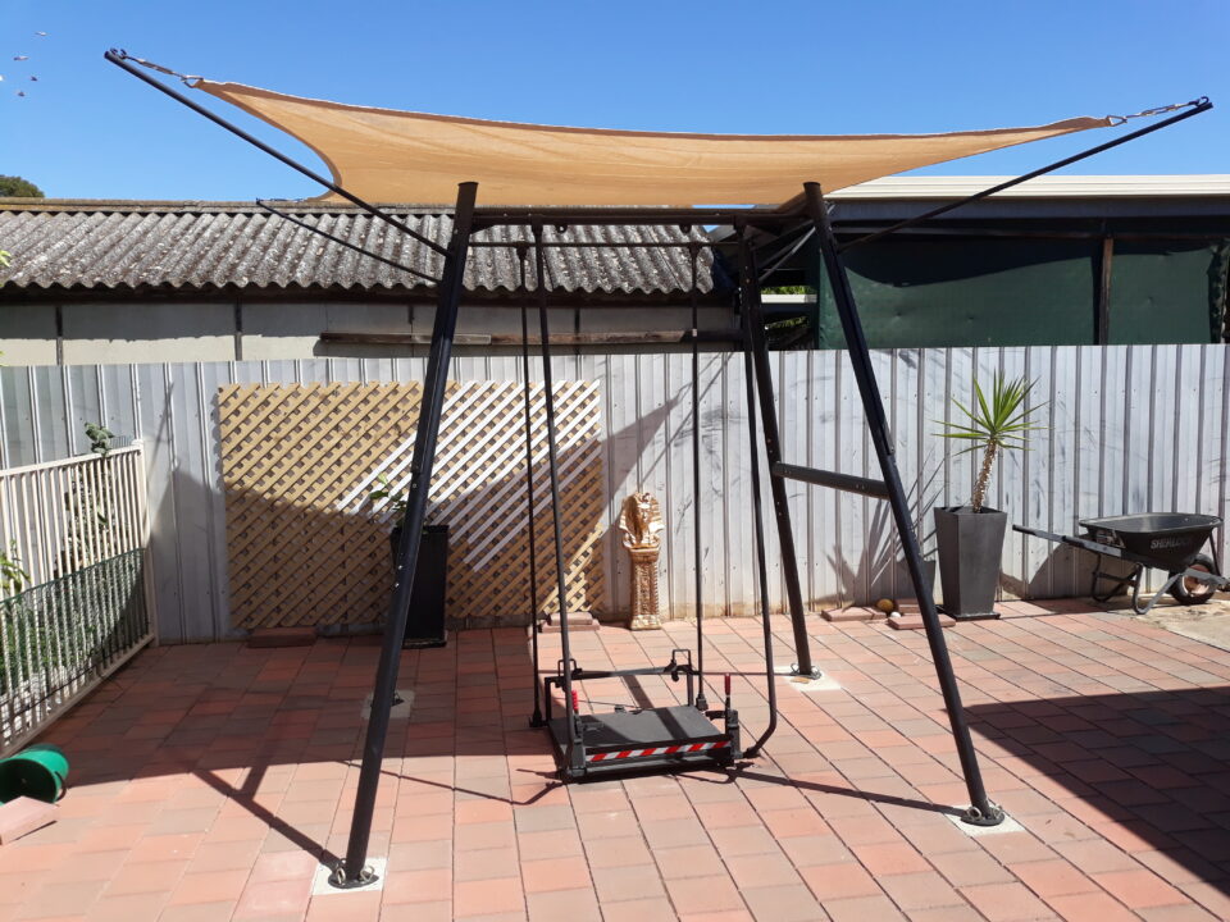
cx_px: 615
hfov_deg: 65.3
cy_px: 461
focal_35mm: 27
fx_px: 959
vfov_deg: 51.4
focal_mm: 3.71
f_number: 1.7
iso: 40
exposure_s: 1/1684
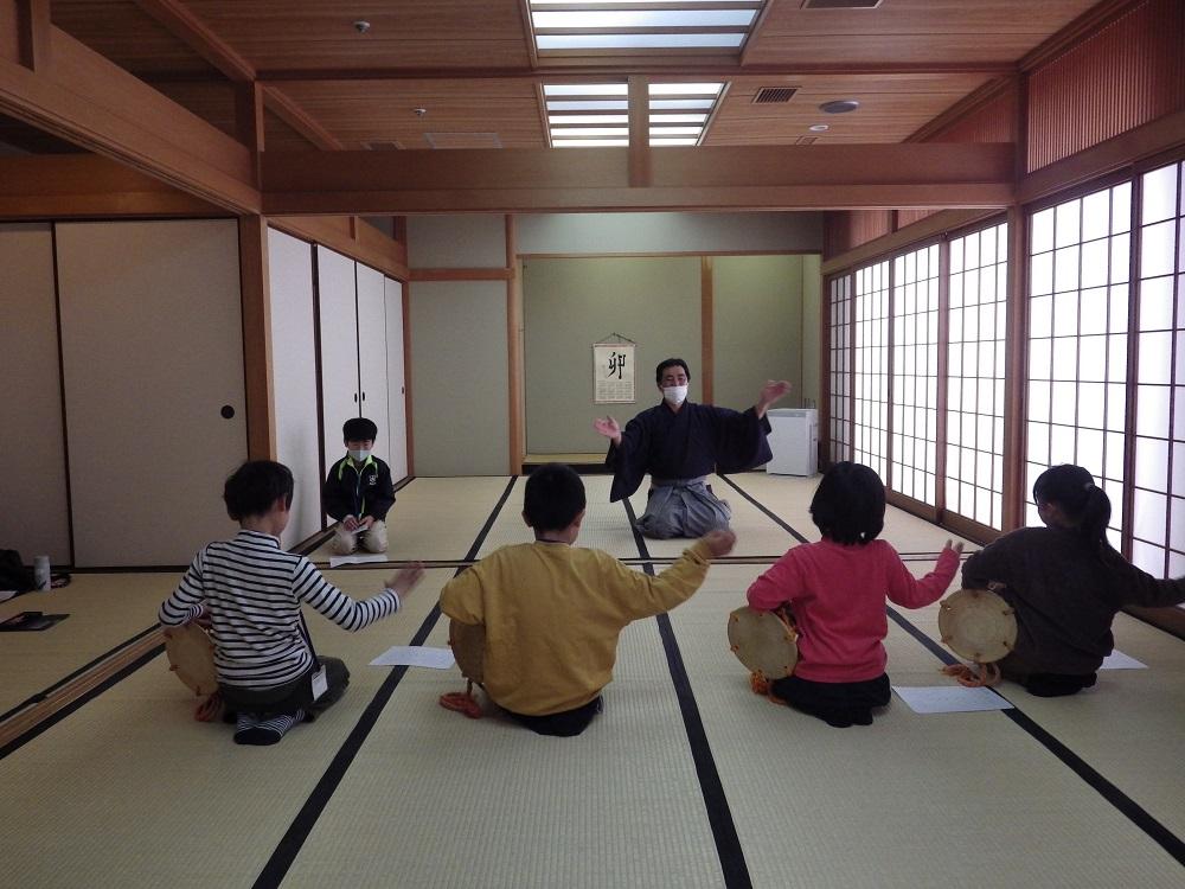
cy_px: 444
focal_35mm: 27
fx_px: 924
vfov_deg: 51.4
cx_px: 592
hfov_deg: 65.3
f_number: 3.2
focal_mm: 4.9
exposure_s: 1/50
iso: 250
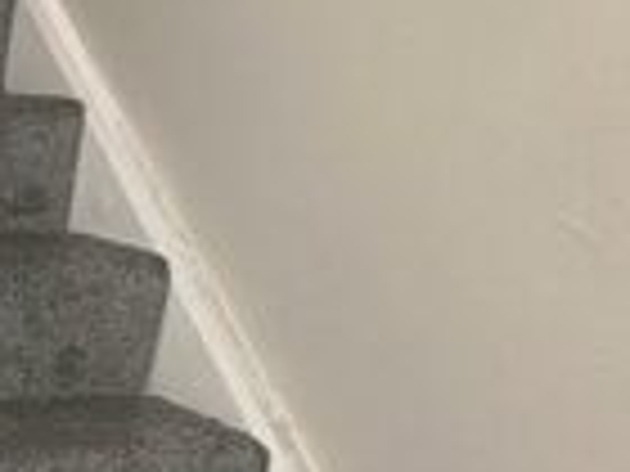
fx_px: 1183
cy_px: 227
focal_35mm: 65
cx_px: -639
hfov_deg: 18.6
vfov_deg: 22.6
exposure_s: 1/50
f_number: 1.8
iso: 160
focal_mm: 1.57
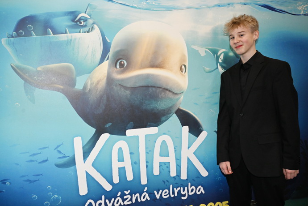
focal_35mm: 30
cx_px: 154
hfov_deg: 61.1
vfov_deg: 43.0
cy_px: 103
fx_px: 261
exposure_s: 1/125
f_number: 5.6
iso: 2500
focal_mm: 30.5
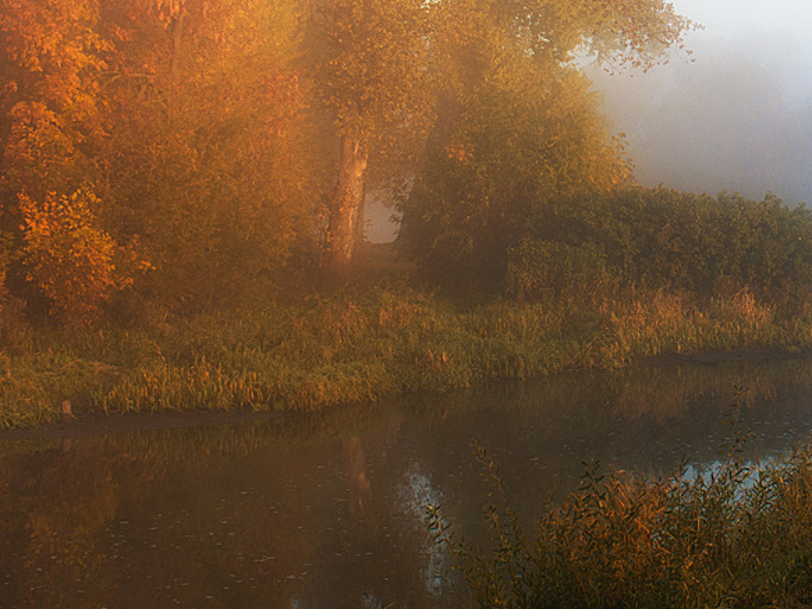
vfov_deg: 16.3
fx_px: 2111
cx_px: 809
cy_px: 139
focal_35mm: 90
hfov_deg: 21.1
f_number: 7.1
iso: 100
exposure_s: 1/200
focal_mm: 26
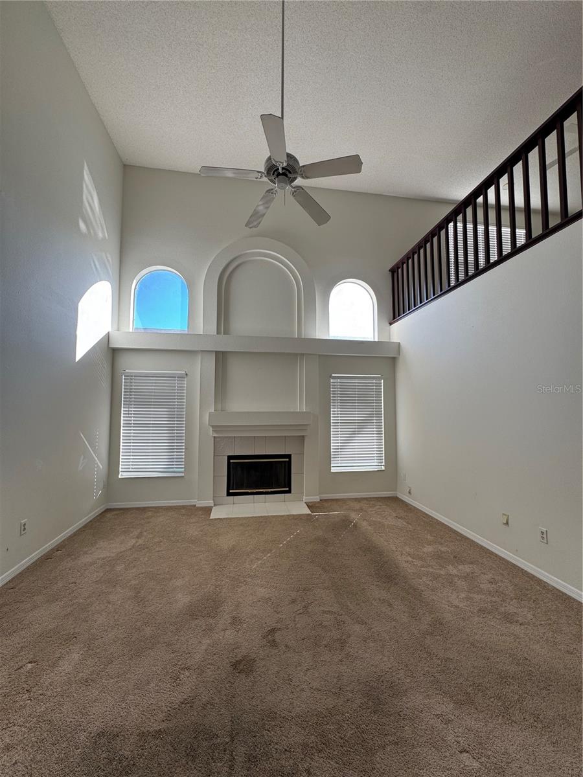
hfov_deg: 85.7
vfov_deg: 102.1
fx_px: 314
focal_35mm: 14
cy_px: 388
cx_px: 292
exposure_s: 1/119
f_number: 2.2
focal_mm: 2.22
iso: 40
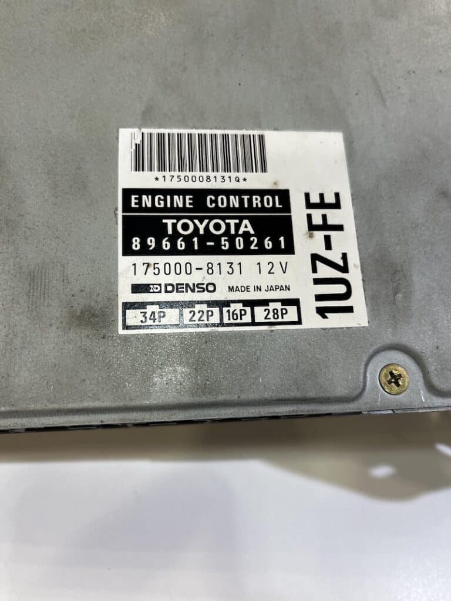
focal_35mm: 26
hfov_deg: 53.1
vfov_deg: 67.3
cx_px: 226
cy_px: 300
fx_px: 452
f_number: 1.6
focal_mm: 5.1
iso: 64
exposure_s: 1/100
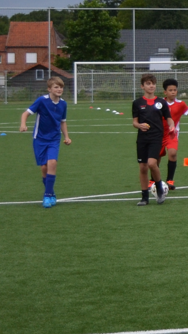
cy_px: 44
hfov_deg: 6.2
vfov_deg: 12.1
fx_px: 1570
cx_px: 612
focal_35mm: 177
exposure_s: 1/640
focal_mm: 29
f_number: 4.5
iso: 400
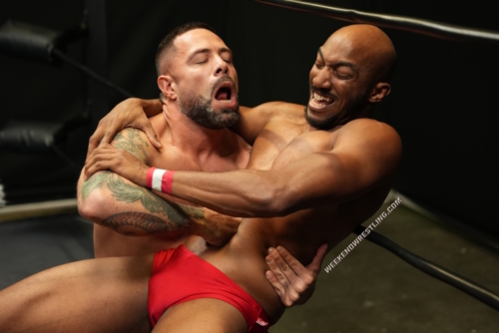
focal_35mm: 68
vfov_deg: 20.2
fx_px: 938
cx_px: 250
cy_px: 166
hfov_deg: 29.8
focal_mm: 67.6
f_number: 2.8
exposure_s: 1/125
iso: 3200
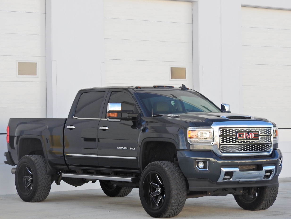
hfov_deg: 16.0
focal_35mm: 123
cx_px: 143
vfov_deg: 12.1
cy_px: 117
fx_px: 1034
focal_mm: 18.8
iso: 100
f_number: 4.8
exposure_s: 1/200
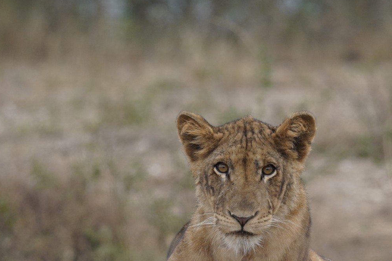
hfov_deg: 2.5
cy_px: 202
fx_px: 9002
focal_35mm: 827
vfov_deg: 1.7
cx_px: 262
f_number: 5.6
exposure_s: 1/500
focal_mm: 341
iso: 500
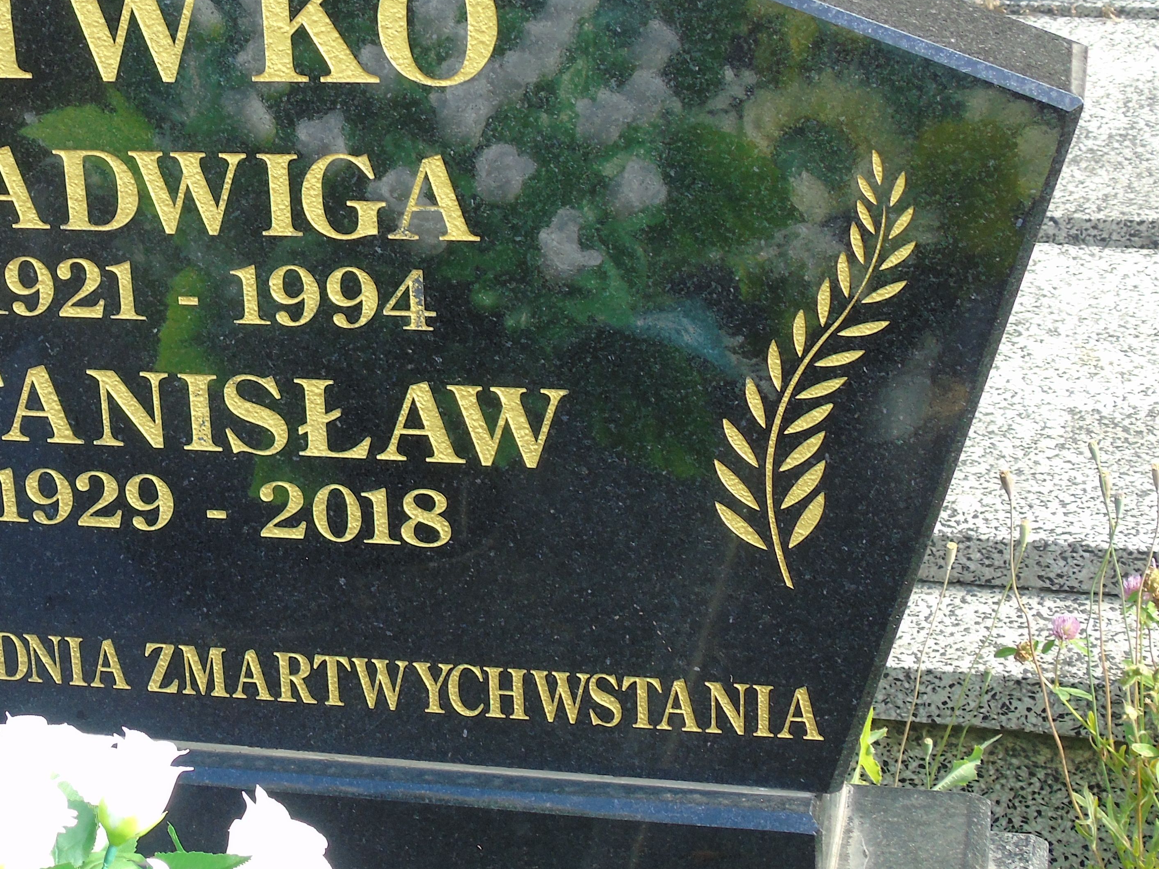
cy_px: 439
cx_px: 217
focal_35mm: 84
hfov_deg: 22.9
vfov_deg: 17.6
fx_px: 2813
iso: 80
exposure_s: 1/80
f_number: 4.1
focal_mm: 8.2
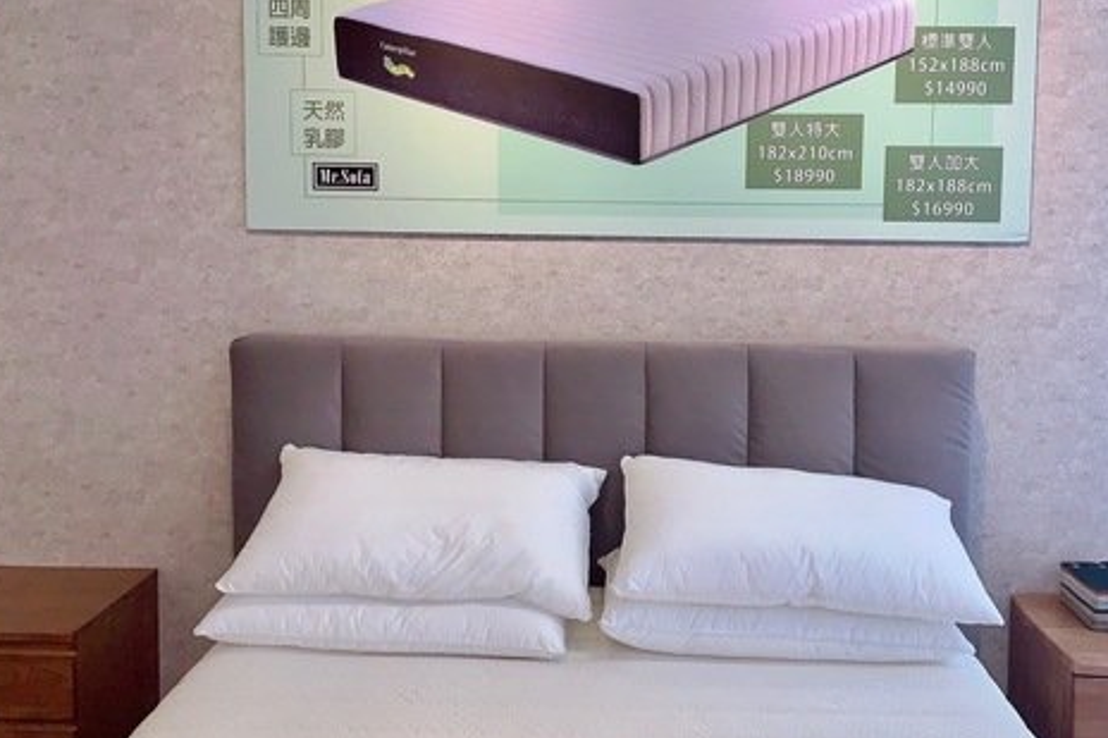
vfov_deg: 37.7
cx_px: 607
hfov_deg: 54.4
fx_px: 1077
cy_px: 306
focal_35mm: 35
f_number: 1.8
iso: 100
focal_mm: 4.25
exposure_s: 1/121
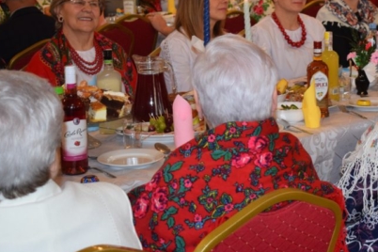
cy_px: 66
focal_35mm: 86
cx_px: 277
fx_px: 903
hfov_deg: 23.4
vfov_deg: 15.8
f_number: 4.8
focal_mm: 36
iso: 900
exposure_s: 1/60
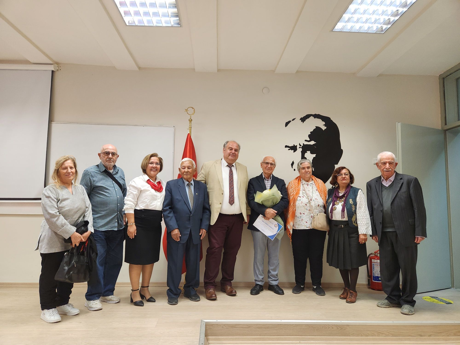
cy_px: 172
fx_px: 306
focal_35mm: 23
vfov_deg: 58.9
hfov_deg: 73.9
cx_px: 230
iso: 250
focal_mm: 5.4
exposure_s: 1/100
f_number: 1.8
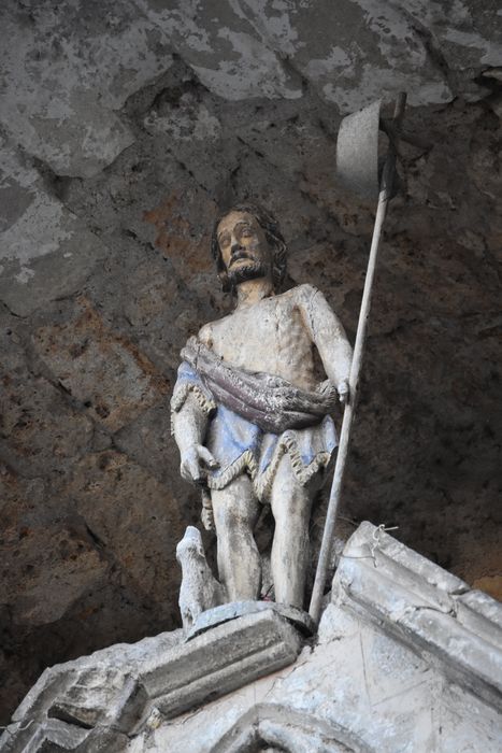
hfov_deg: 5.9
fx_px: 4860
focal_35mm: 232
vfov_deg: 8.9
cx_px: 251
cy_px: 376
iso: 2200
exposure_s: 1/500
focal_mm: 155
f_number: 5.3
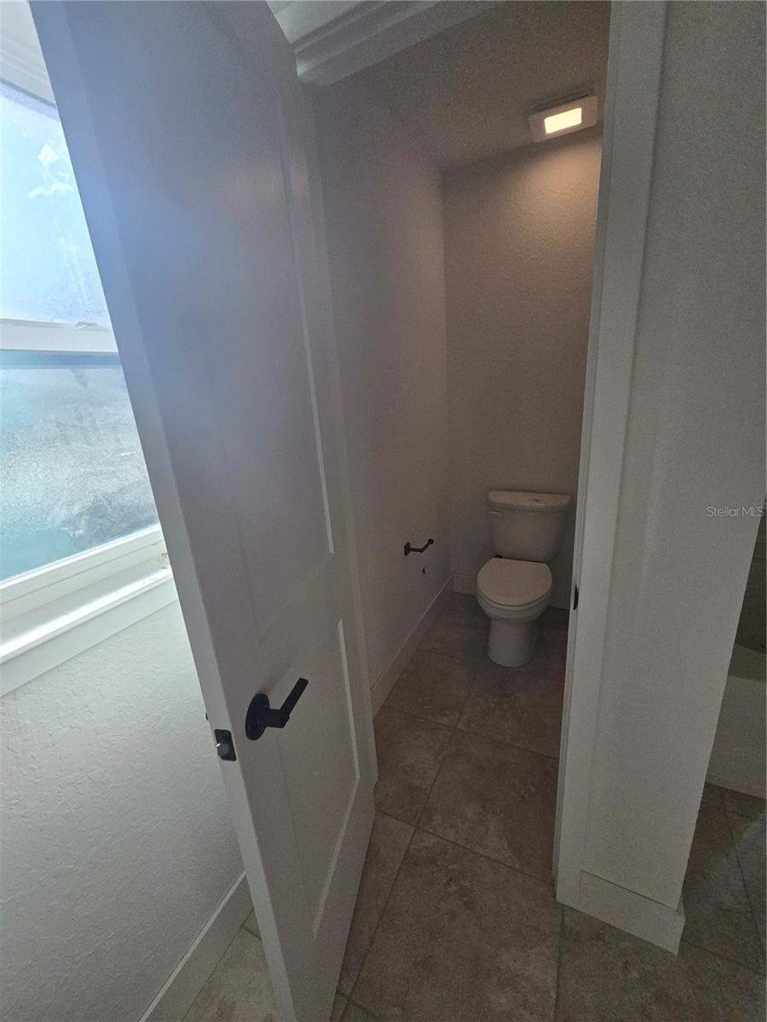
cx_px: 384
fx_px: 384
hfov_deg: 89.9
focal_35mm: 13
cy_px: 511
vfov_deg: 106.2
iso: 160
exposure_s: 1/2000
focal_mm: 2.2
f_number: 2.2
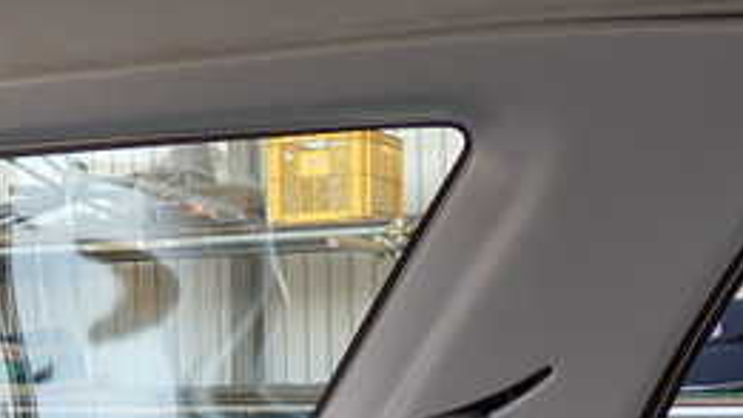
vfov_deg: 14.8
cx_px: 100
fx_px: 1577
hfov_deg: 25.8
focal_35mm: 80
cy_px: 449
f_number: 2.4
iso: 125
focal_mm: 5.79
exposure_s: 1/60
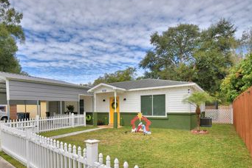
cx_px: 113
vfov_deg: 56.0
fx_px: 154
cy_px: 112
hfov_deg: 78.4
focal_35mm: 22
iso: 100
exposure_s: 1/1000
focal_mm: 10
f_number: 4.5
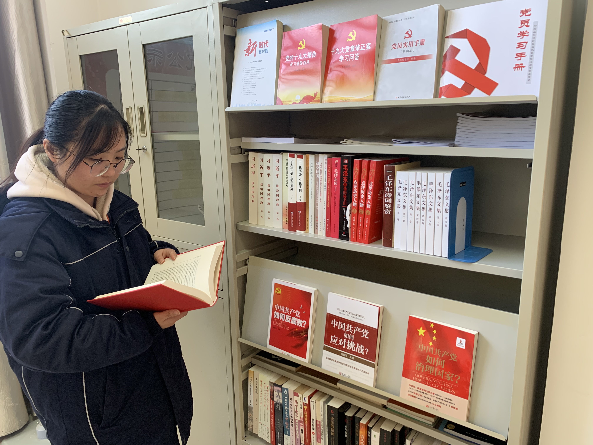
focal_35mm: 26
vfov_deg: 53.1
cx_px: 296
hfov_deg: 67.3
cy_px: 222
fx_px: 445
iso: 80
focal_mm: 4.25
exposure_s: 1/50
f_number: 1.8
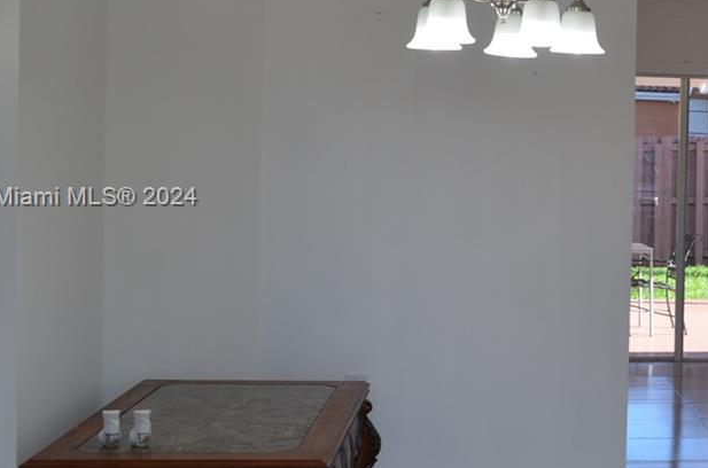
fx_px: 1373
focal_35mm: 70
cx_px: 748
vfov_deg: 19.3
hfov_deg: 26.9
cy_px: 199
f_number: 5.6
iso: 220
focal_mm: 18
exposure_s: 1/125
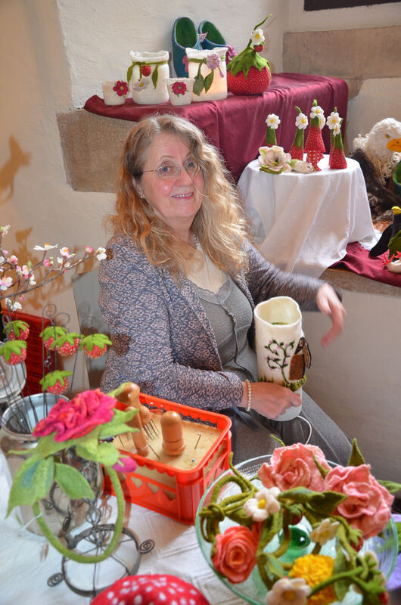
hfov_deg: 41.5
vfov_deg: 59.6
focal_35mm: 32
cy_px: 302
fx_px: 529
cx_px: 200
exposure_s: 1/60
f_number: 3.8
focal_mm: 21
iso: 800
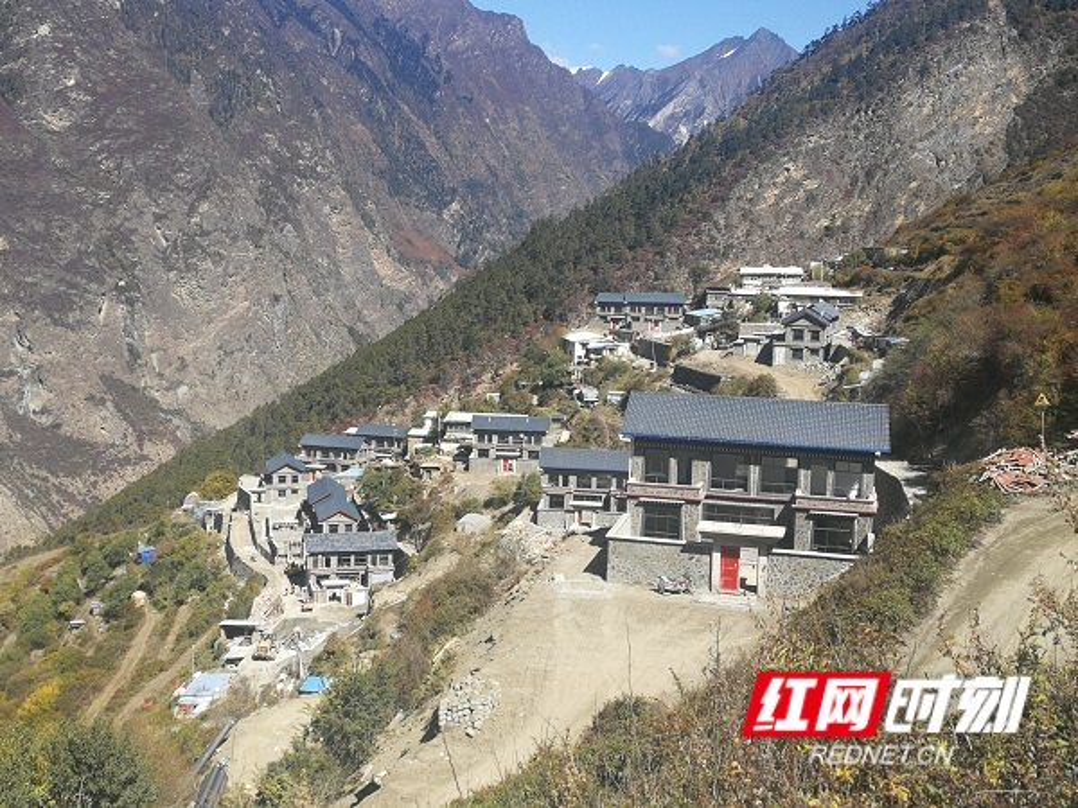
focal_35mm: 43
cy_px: 404
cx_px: 539
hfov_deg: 43.9
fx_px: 1339
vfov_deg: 33.6
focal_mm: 3.95
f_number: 2.2
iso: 50
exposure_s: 1/732
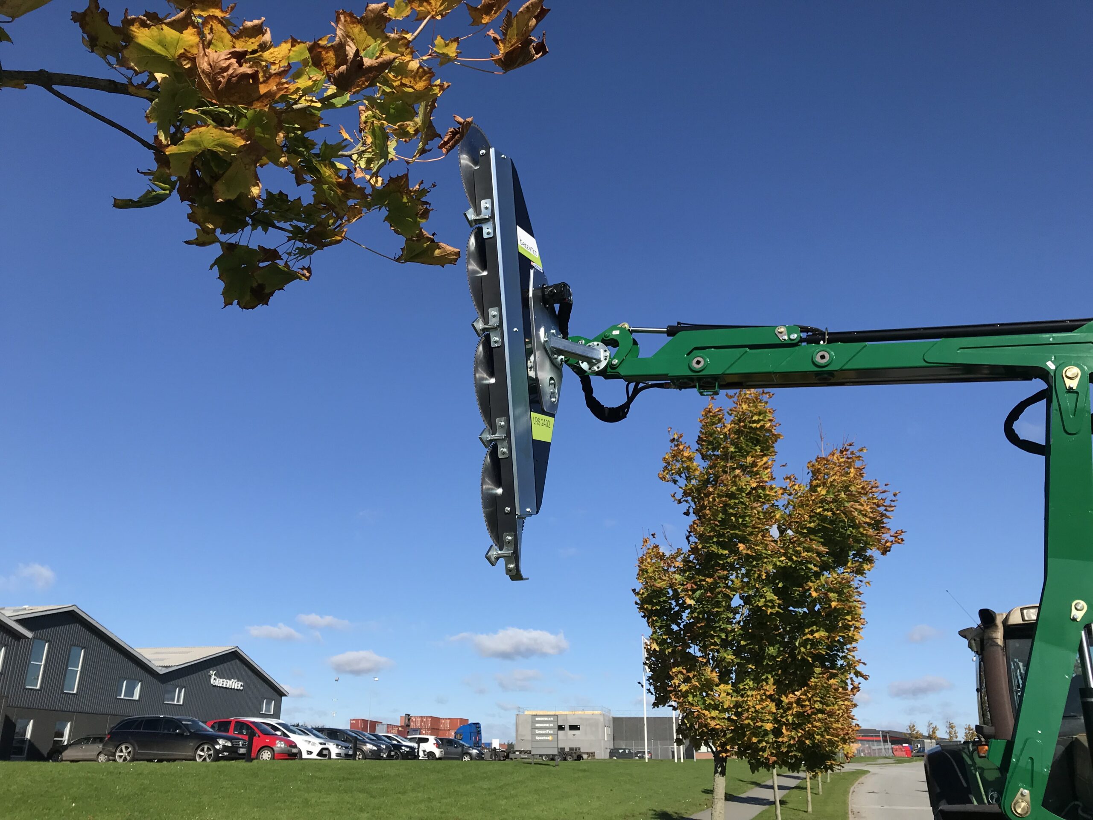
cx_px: 546
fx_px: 884
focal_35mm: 28
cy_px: 410
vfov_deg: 49.7
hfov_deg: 63.4
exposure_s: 1/2740
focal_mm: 3.99
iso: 20
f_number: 1.8
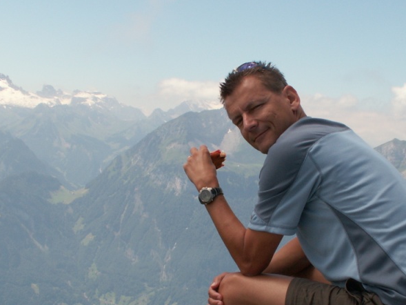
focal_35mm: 73
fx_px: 856
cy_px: 215
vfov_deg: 20.1
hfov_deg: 26.6
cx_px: 252
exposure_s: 1/200
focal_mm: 6.99
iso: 50
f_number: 6.3
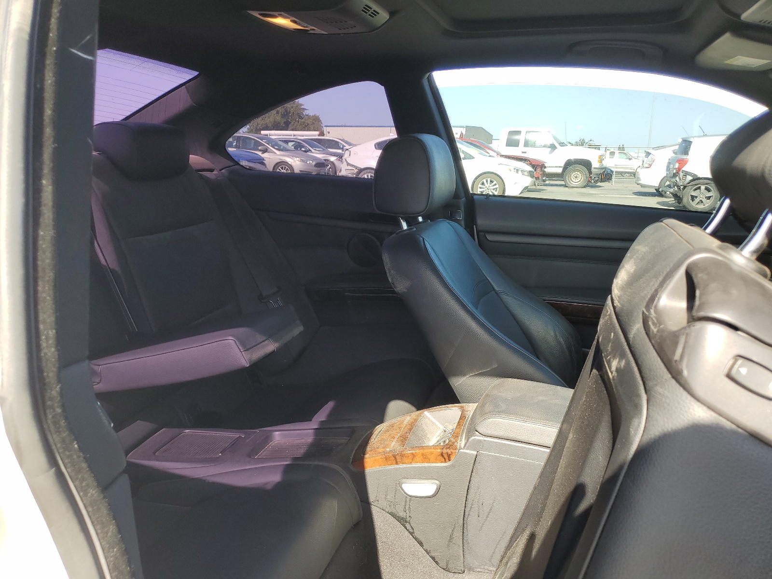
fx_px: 580
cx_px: 386
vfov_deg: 53.1
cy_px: 290
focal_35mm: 26
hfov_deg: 67.3
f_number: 1.5
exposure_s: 1/370
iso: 50
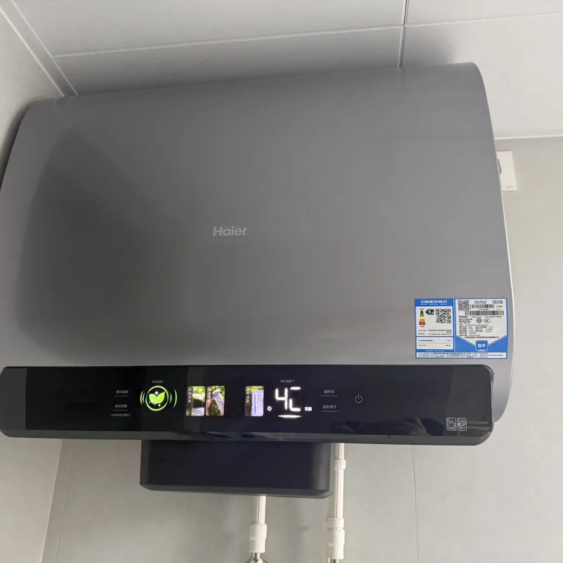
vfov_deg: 55.6
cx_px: 267
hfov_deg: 55.6
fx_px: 534
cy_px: 288
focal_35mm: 29
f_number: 1.78
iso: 640
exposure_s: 1/50
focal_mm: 6.76
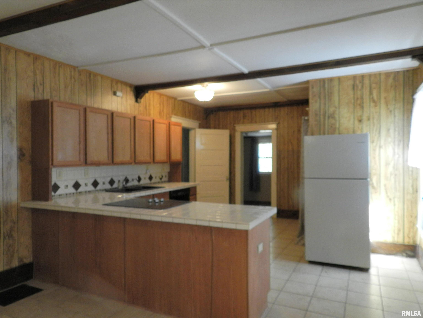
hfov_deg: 76.4
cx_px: 212
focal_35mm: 22
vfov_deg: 61.1
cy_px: 159
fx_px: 269
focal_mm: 4
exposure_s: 1/30
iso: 180
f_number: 3.4
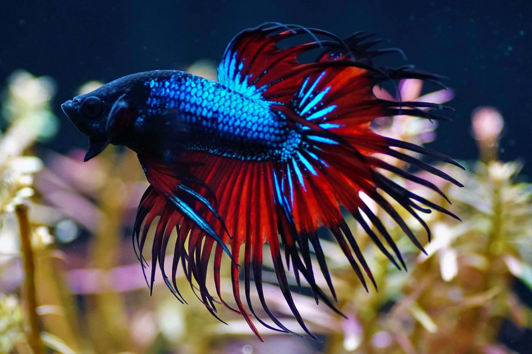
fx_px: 1995
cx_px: 266
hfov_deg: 15.2
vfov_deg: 10.2
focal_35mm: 135
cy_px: 177
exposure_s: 1/250
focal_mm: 90
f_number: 2.8
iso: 2500
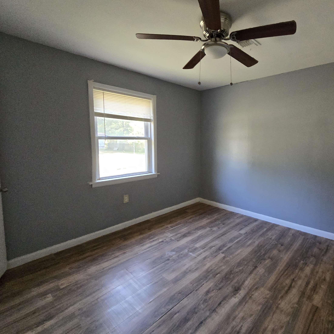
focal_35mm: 16
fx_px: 175
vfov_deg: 87.4
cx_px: 218
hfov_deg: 84.9
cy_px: 160
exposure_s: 1/60
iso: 800
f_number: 2.2
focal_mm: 2.2
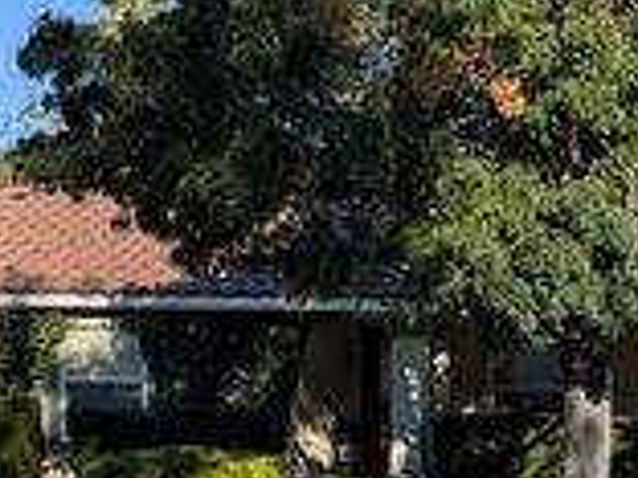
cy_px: 437
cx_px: 683
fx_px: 1419
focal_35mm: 77
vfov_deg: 18.8
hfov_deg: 23.9
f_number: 1.68
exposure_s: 1/1294
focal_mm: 6.9
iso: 21
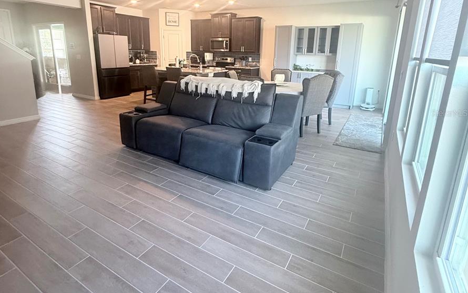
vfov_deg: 59.0
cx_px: 232
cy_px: 113
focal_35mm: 20
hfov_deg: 85.1
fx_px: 255
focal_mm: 2.22
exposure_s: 1/60
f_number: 2.2
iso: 400
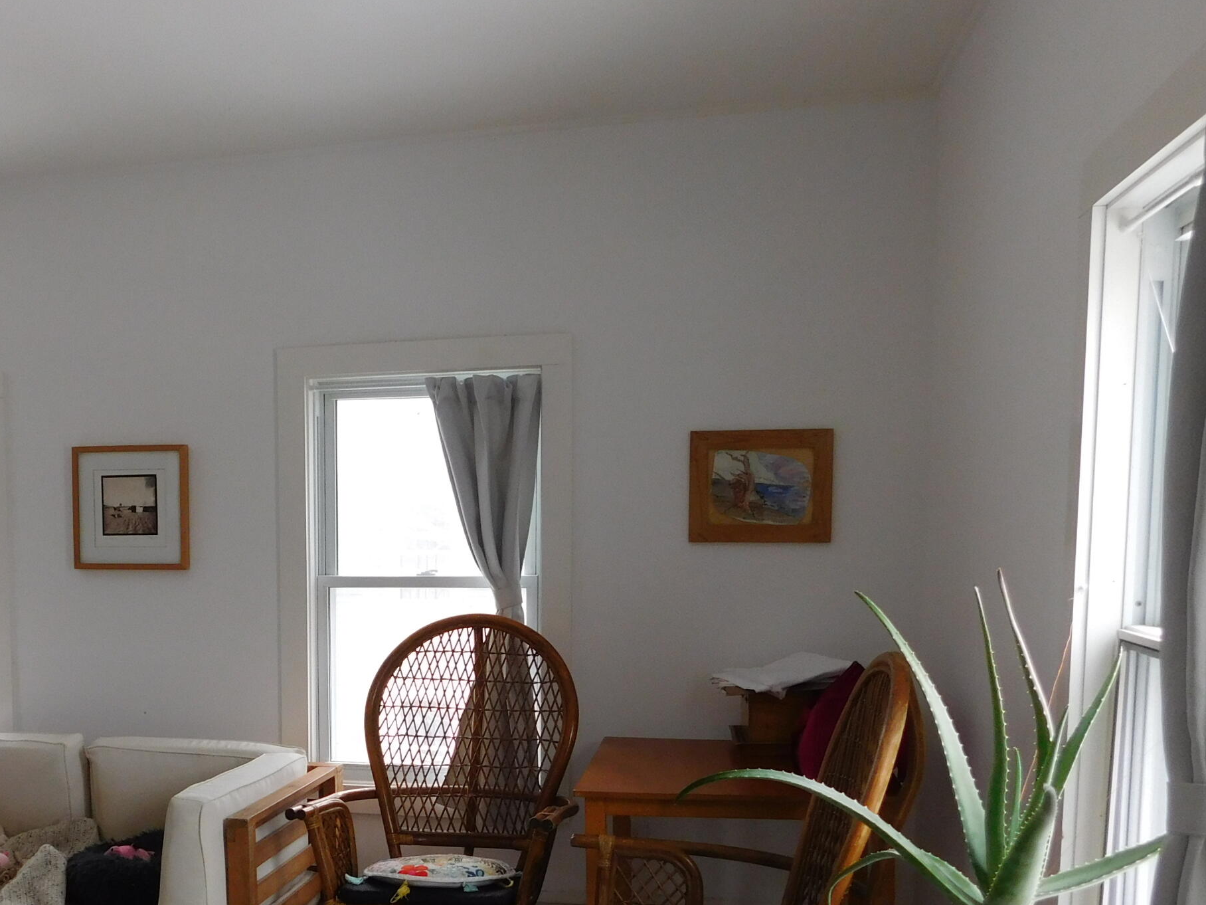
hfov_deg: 47.6
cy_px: 654
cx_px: 343
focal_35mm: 38
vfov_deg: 37.0
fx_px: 1324
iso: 160
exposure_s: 1/30
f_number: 3
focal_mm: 4
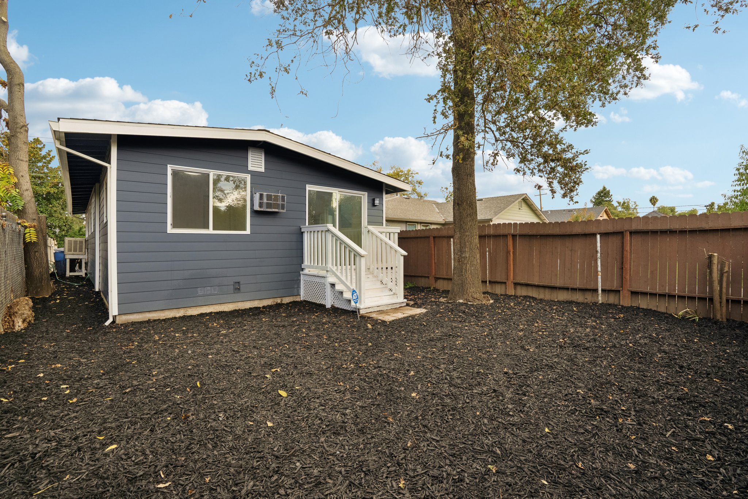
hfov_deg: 96.7
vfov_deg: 73.7
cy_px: 250
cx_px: 374
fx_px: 332
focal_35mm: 16
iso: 320
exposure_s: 1/25
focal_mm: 16
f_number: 8
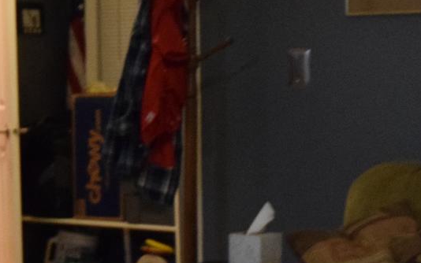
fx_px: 1480
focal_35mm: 129
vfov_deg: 10.1
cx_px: 167
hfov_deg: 16.2
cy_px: 257
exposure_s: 1/50
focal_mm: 22
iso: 3200
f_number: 4
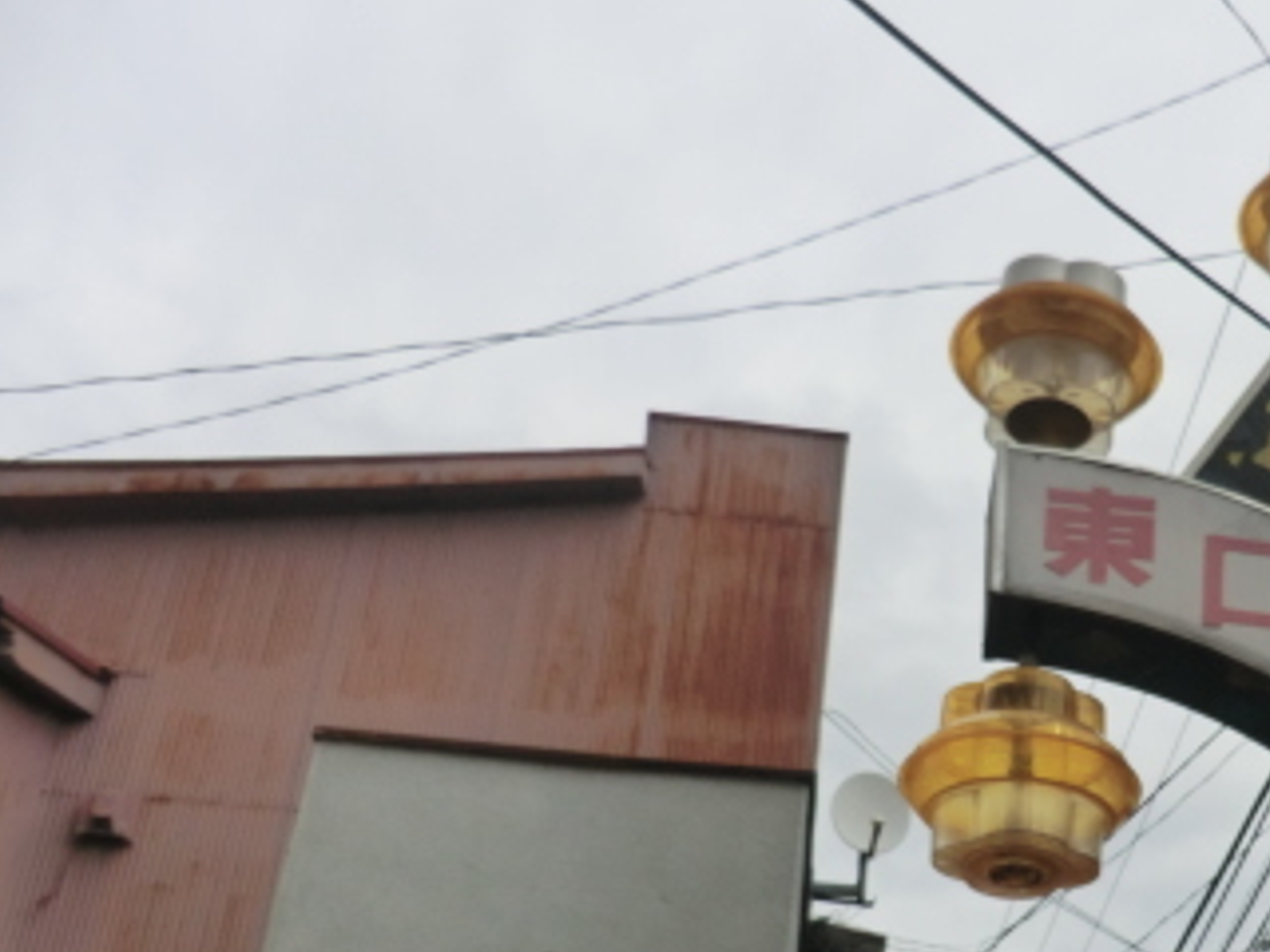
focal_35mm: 48
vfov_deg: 29.4
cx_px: 1203
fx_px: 1761
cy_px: 789
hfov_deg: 36.5
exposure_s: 1/800
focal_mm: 4.3
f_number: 3.2
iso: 80
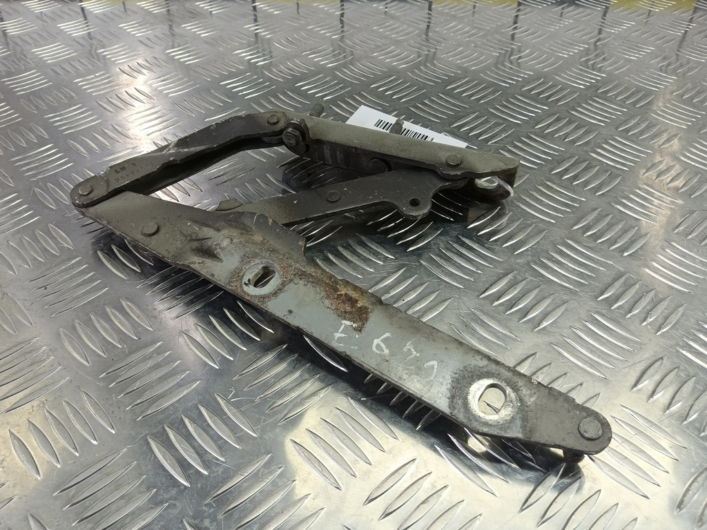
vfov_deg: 58.9
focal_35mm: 23
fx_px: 470
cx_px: 354
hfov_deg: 73.9
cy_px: 265
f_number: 1.6
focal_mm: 4.11
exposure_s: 1/50
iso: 113
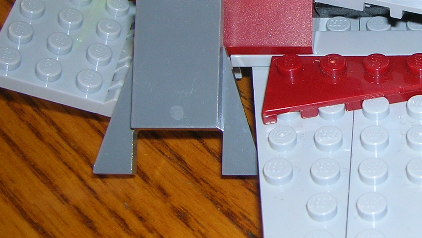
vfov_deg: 14.2
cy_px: 66
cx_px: 391
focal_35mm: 85
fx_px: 951
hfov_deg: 24.2
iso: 50
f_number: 2.9
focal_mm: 5.8
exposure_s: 1/60.1
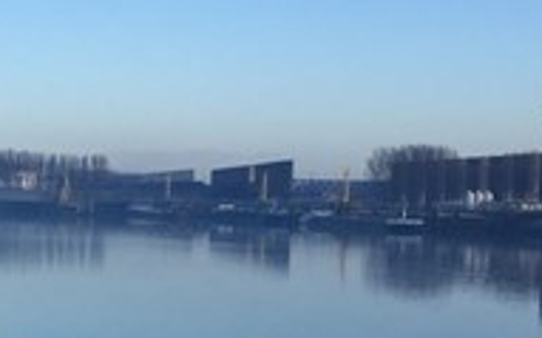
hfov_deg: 19.7
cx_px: 9
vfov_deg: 12.5
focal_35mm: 103
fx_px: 1520
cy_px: 327
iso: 32
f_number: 2.2
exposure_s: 1/1068
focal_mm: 4.15
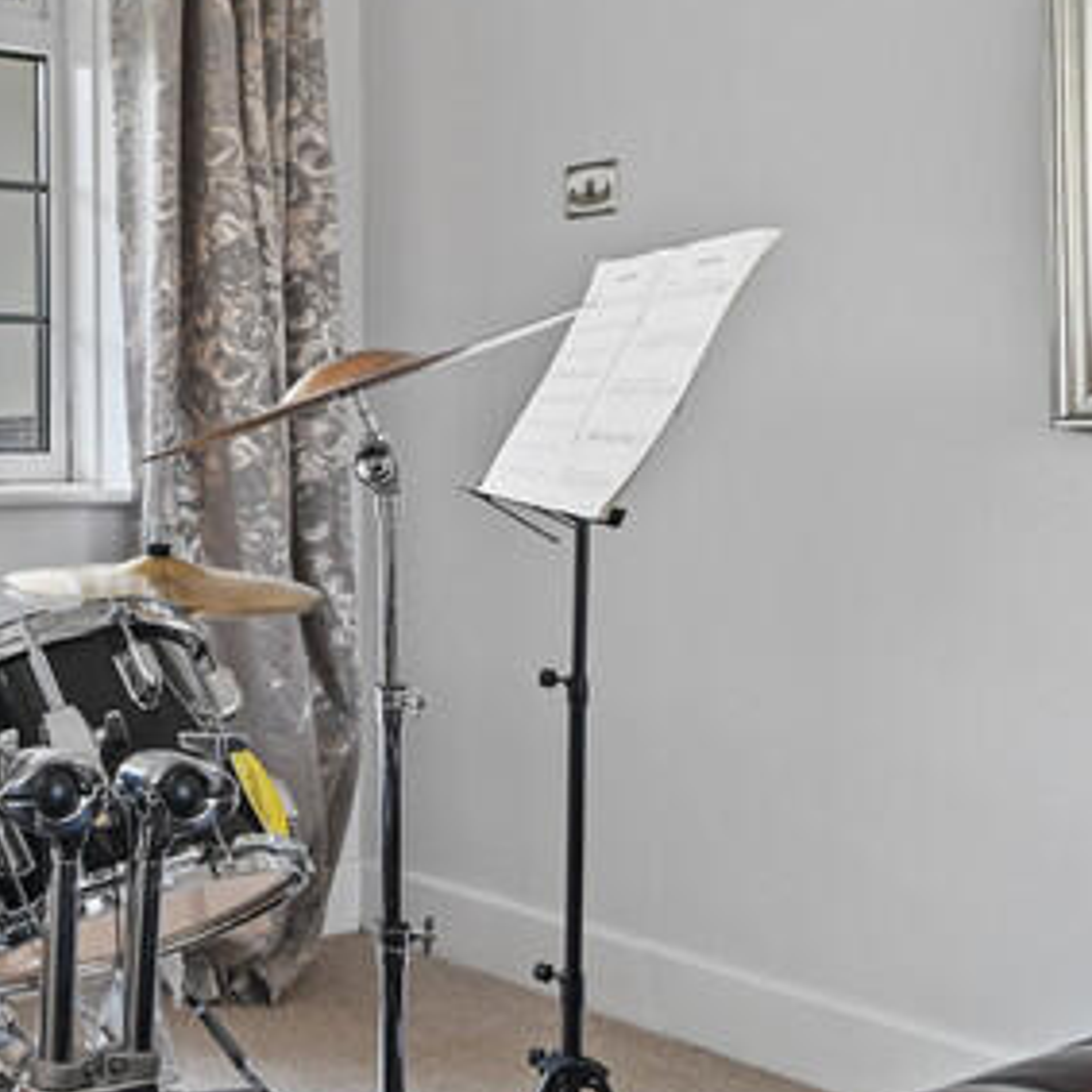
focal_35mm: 43
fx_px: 1535
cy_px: 396
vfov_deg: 38.9
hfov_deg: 29.9
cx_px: -382
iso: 400
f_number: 8
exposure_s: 1/5
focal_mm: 14
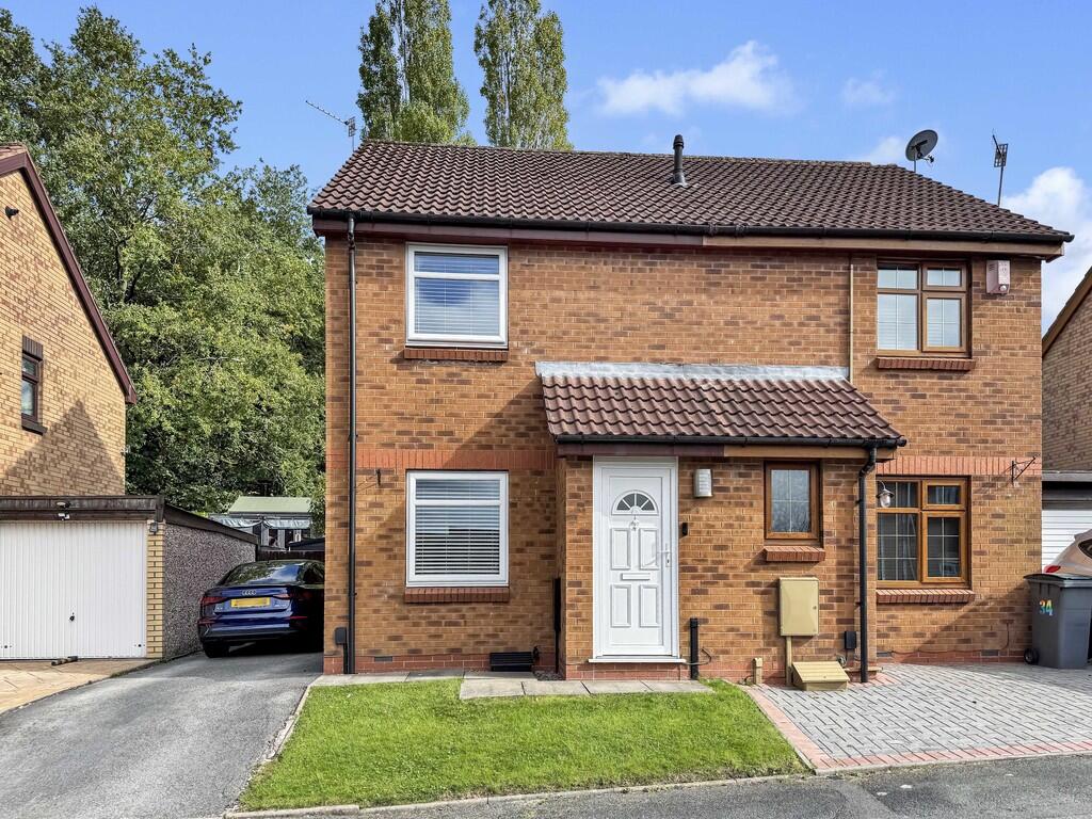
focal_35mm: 24
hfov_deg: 71.6
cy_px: 410
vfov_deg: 56.8
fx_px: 757
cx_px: 546
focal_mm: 6.76
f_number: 1.78
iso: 80
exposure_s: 1/2506
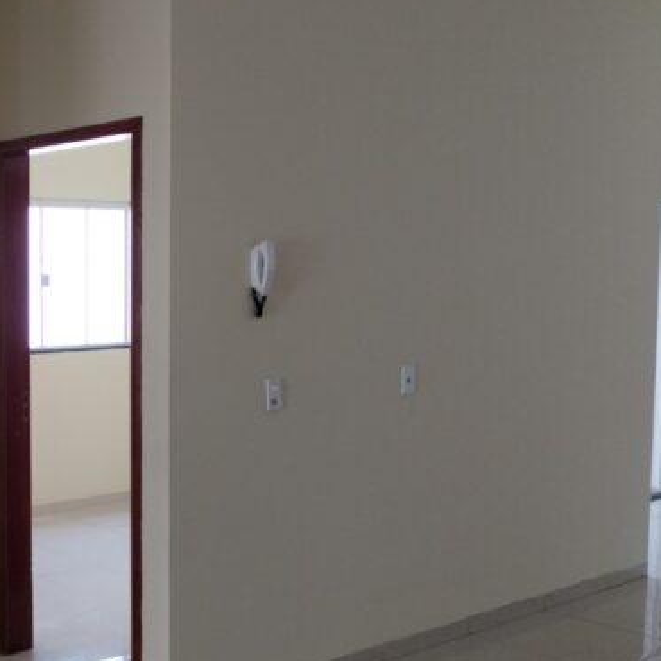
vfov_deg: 34.7
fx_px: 1059
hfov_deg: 32.3
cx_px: 20
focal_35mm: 49
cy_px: 358
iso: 444
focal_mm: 4.27
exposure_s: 1/60
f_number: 1.8
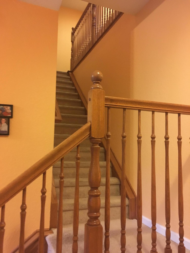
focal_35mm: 29
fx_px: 212
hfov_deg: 48.2
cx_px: 95
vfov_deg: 61.7
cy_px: 126
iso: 250
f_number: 2.2
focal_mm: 4.15
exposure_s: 1/15
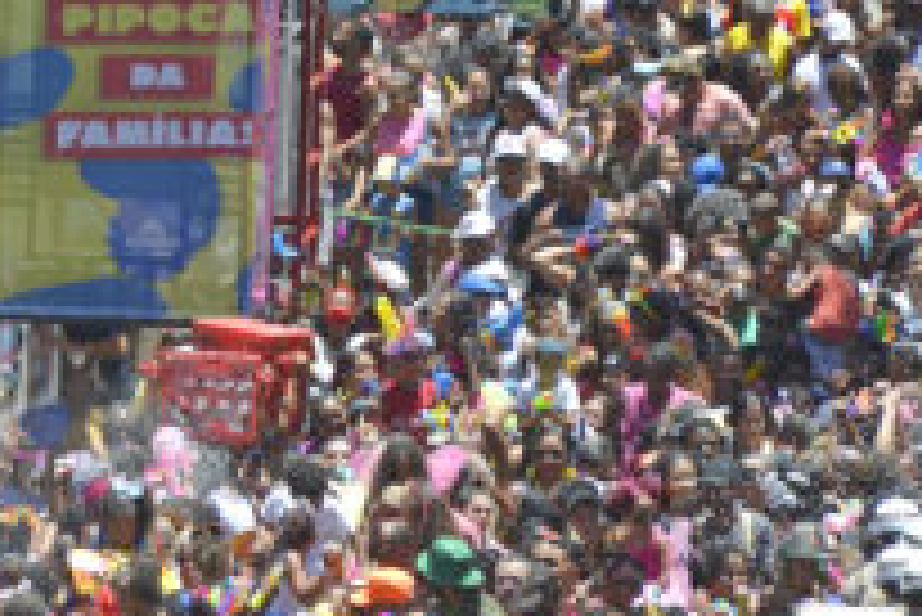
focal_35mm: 750
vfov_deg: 1.8
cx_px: -522
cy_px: 72
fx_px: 19221
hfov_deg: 2.7
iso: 200
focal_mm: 200
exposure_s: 1/640
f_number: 9
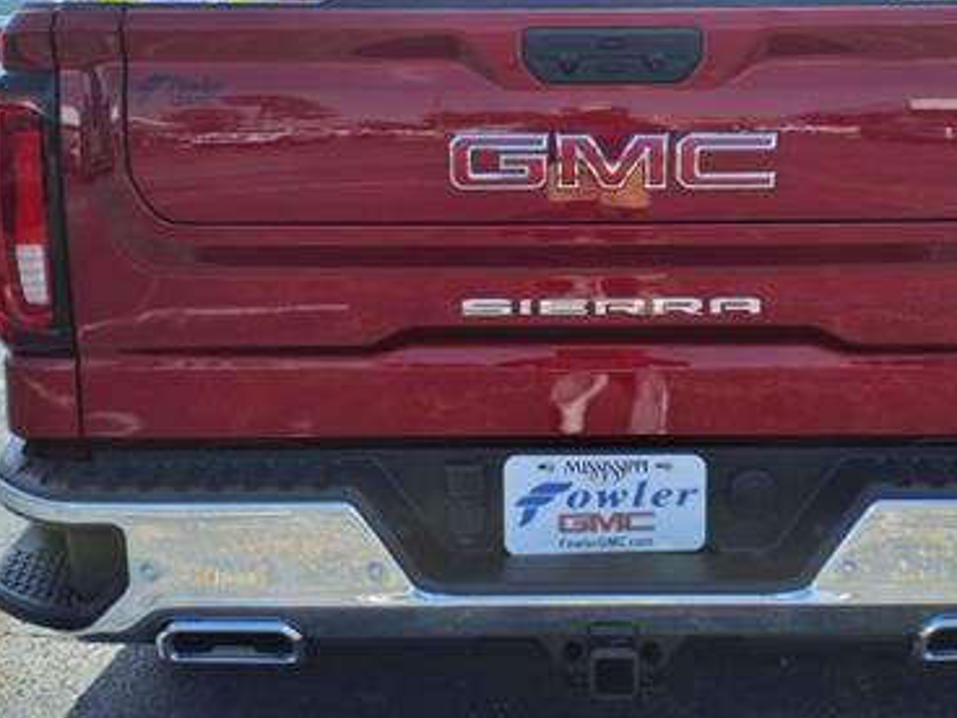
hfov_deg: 40.3
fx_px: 1299
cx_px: 570
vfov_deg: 30.6
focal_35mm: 47
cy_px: 219
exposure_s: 1/1429
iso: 40
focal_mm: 3.58
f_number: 1.9
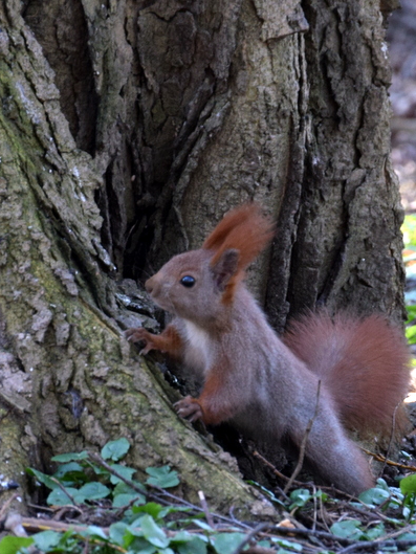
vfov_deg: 8.7
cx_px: 144
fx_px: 3663
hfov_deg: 6.5
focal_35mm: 229
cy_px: 278
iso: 640
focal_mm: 105
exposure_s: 1/125
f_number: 5.6
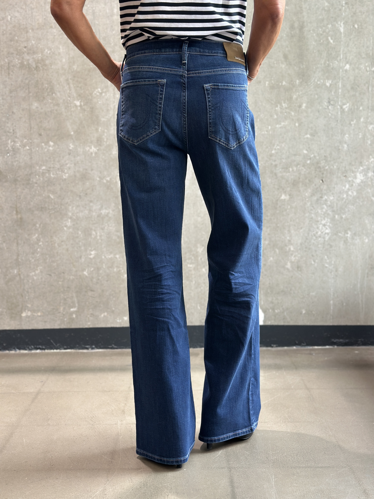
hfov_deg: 30.3
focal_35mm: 48
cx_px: 187
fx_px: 691
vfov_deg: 39.7
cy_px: 250
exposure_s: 1/118
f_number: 1.78
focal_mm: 6.86
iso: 125
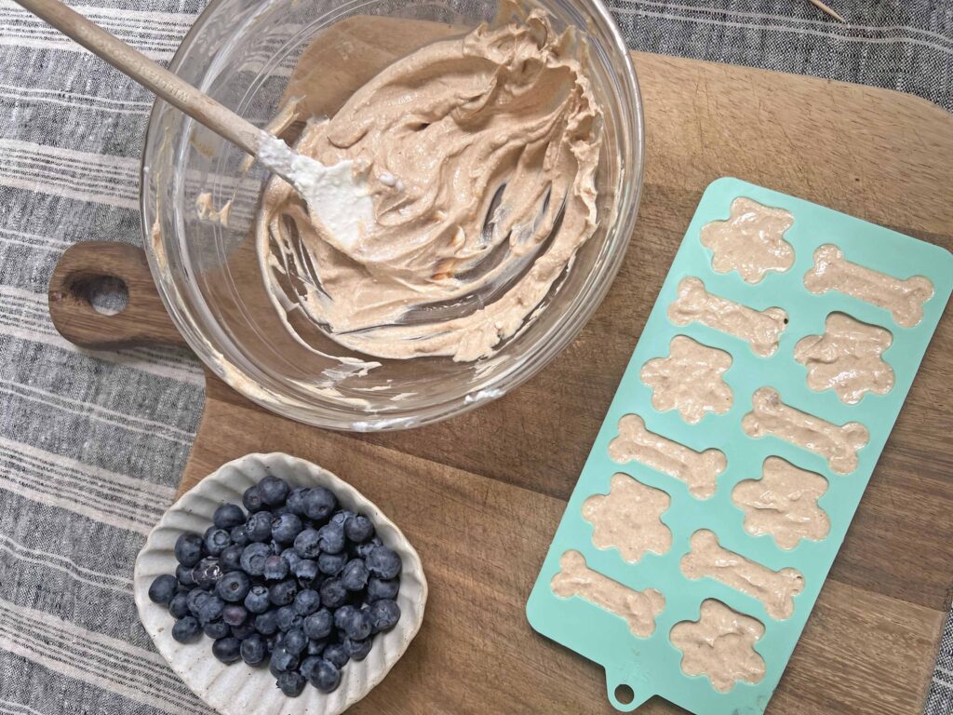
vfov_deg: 53.1
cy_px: 358
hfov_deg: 67.3
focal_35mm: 26
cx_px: 476
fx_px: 716
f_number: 1.5
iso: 50
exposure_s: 1/121
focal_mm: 5.7
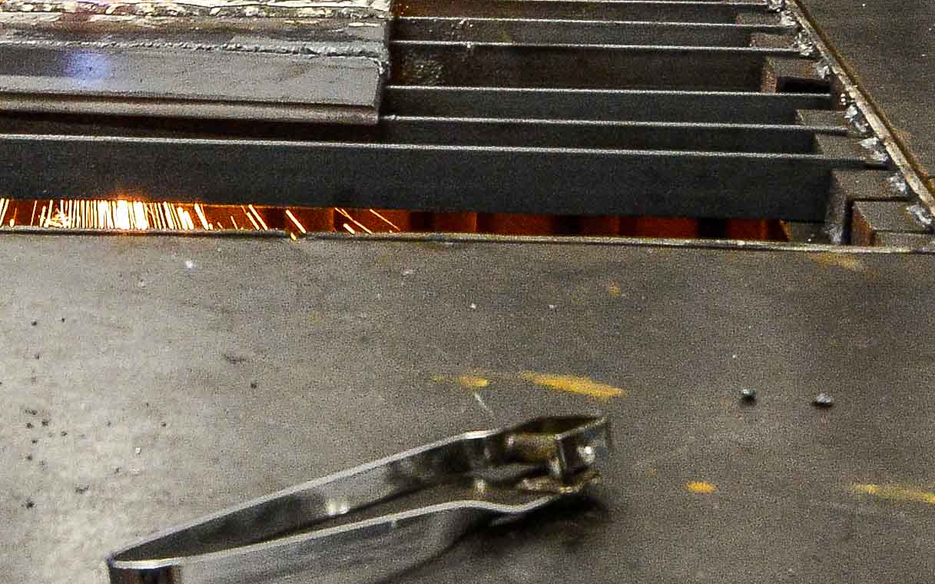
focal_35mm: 111
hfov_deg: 18.6
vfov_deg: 11.5
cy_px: -150
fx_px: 2828
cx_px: 178
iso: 1600
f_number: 5.6
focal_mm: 18
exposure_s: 1/60
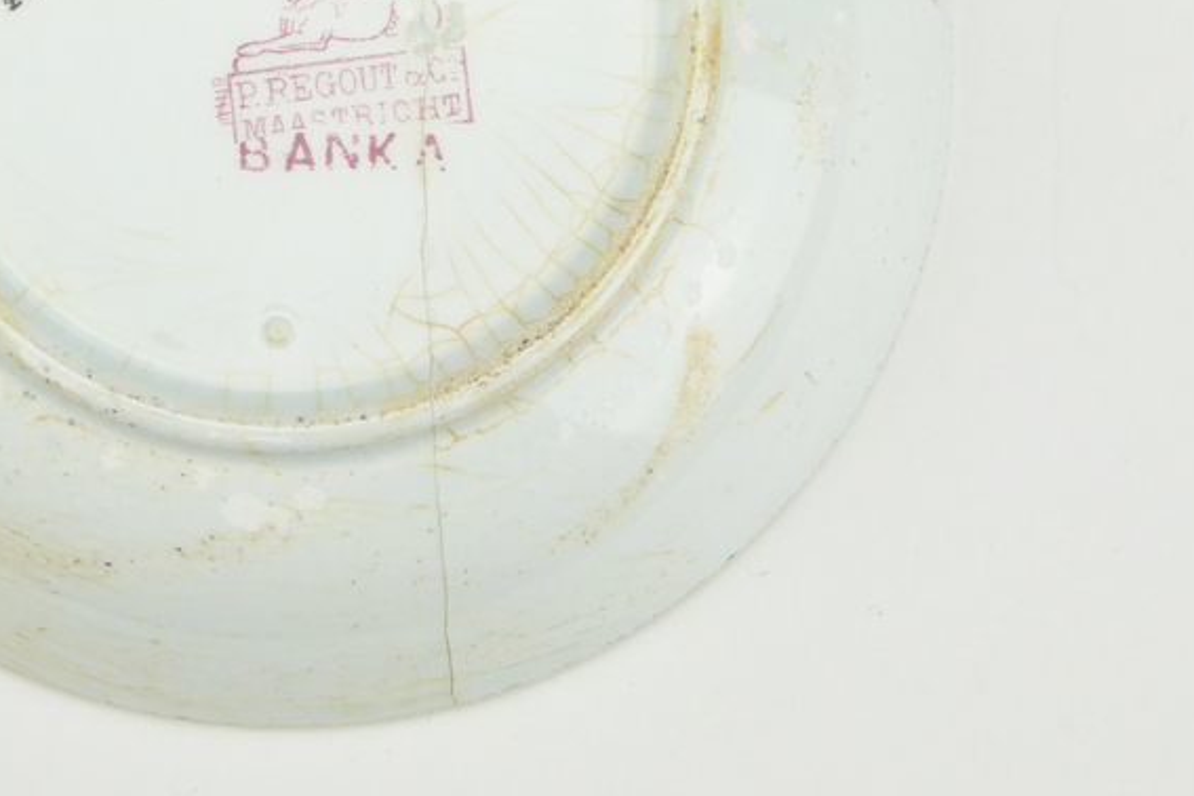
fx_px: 3283
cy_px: 69
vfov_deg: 13.7
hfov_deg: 20.5
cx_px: 358
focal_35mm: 99
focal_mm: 9.6
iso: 200
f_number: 5
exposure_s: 1/100
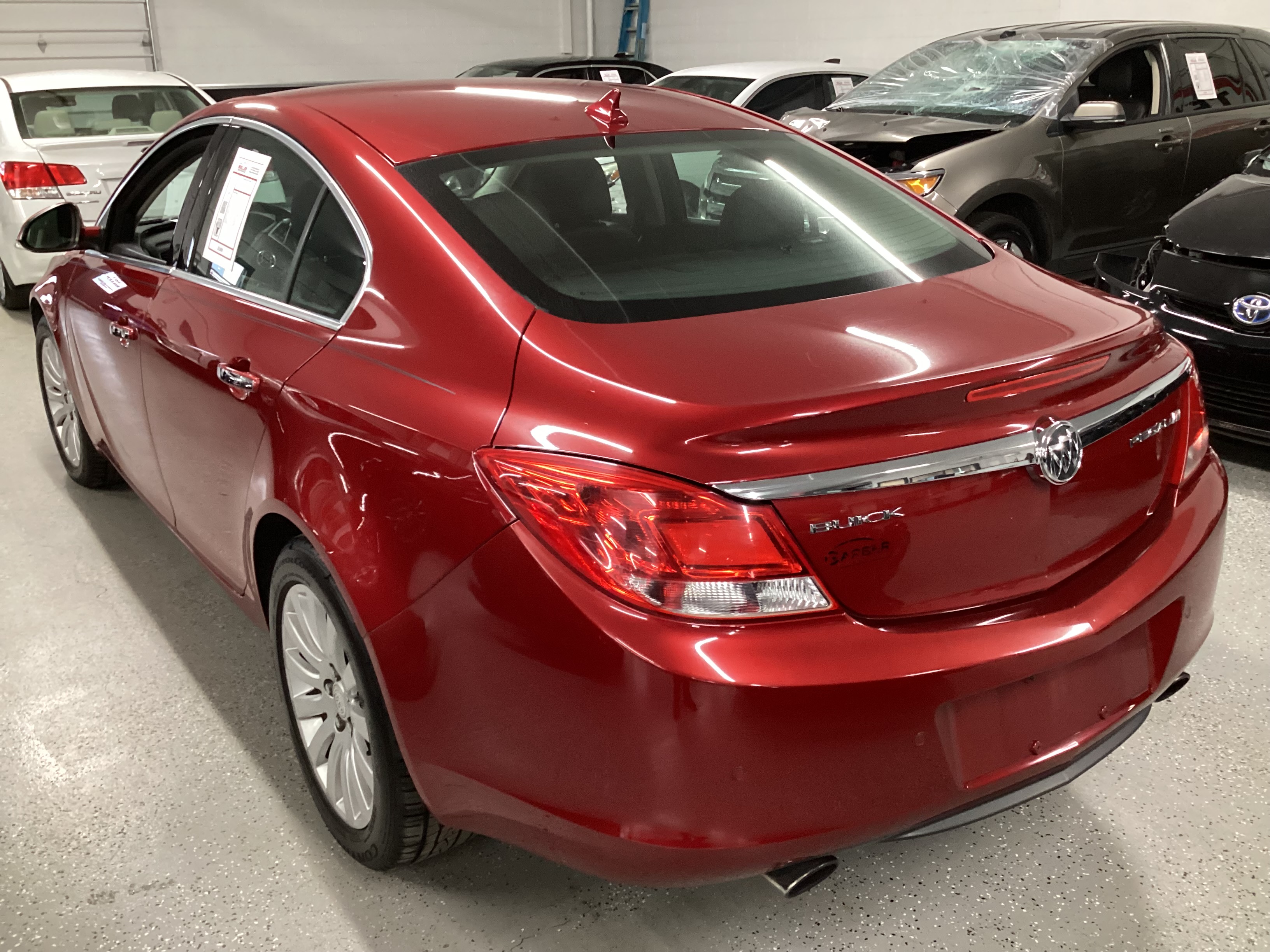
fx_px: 1137
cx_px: 635
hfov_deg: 58.4
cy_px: 476
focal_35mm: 31
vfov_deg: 45.4
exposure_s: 1/40
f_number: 2.4
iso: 320
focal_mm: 3.3
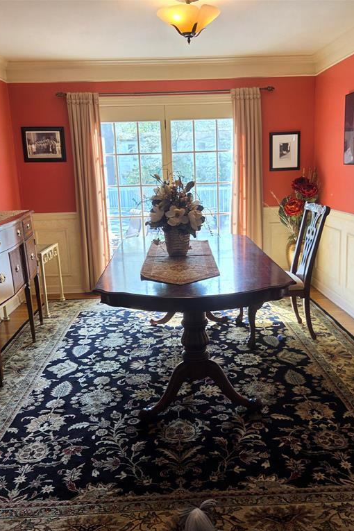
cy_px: 266
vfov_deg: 58.7
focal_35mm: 32
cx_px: 201
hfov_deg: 41.0
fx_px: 472
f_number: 1.8
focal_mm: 5.4
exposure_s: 1/120
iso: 50
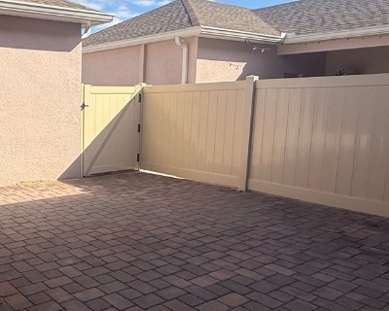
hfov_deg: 47.3
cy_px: 158
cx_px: 53
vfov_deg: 42.2
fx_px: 403
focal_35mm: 35
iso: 50
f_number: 2.2
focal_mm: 2.22
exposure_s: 1/1656
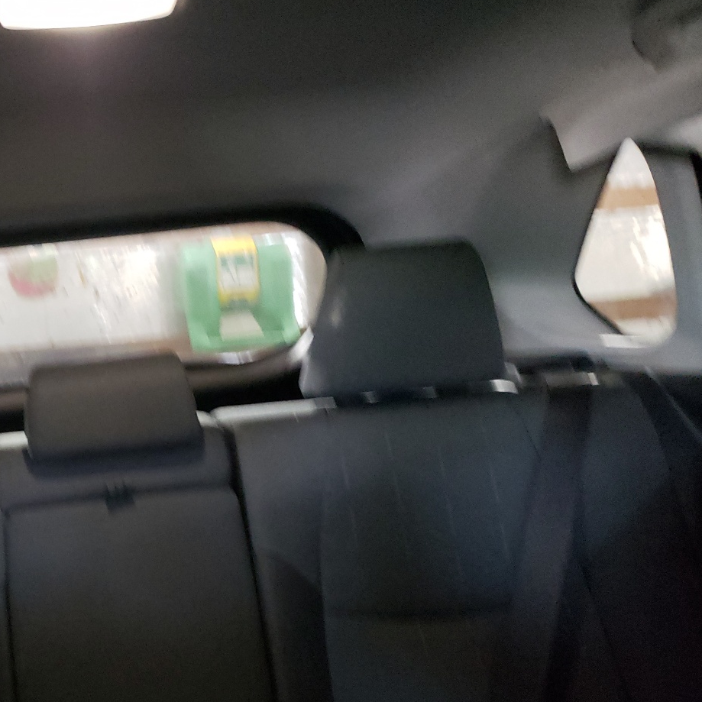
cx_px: 95
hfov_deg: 39.4
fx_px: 918
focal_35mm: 40
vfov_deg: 41.5
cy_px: 447
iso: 627
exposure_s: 1/24
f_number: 1.5
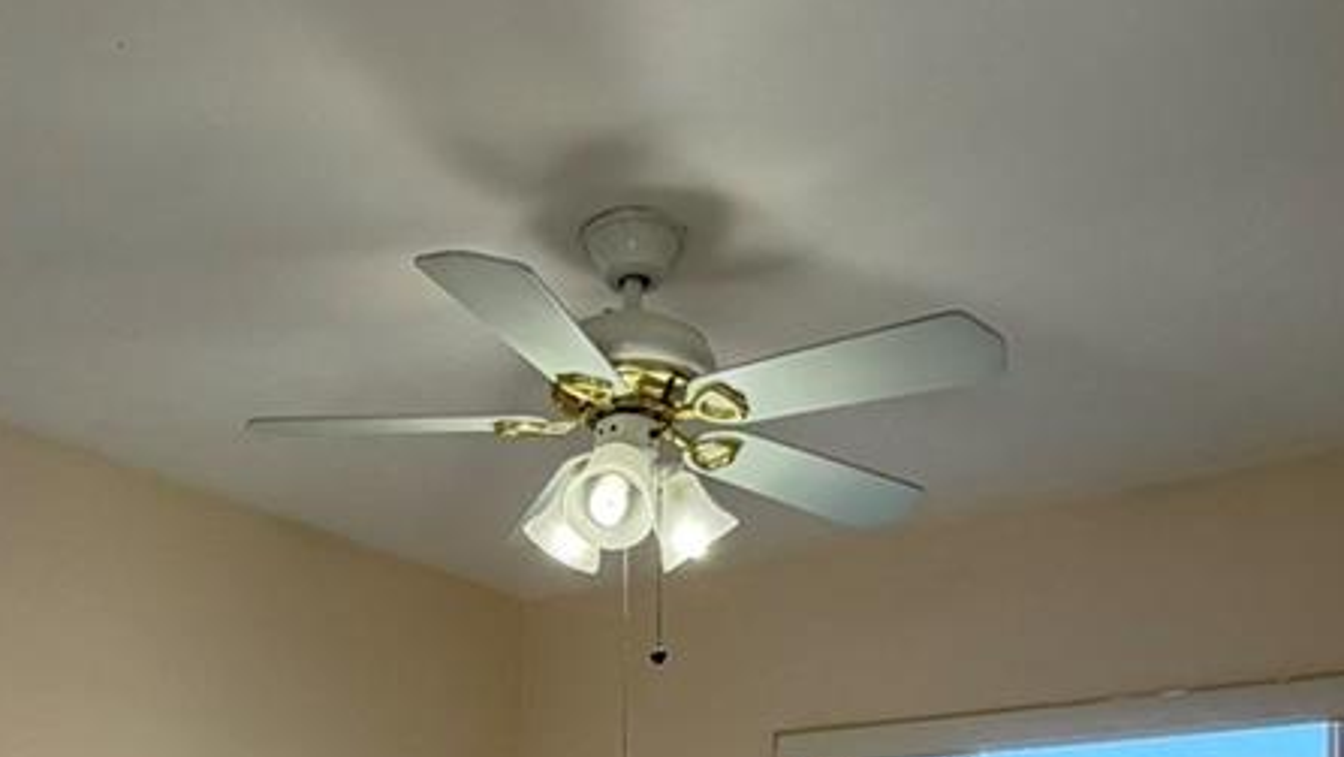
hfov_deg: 49.1
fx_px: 1461
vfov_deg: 25.2
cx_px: 548
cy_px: 974
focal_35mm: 41
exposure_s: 1/120
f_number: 2.2
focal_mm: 2.22
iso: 64
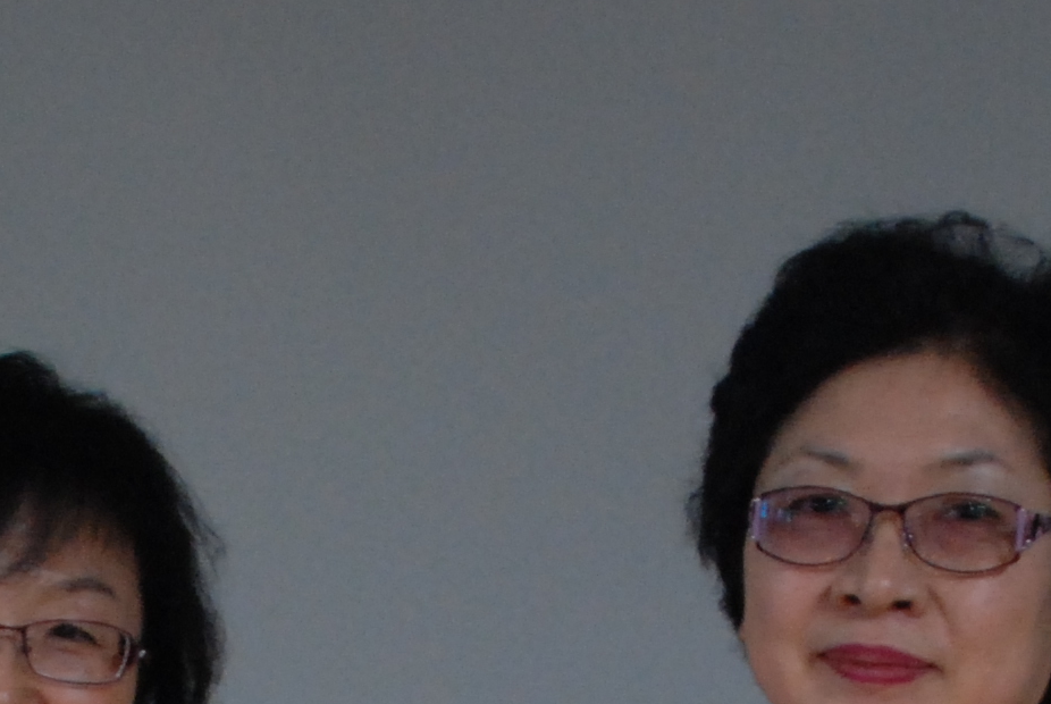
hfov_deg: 12.6
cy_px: 1375
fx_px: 4765
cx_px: 406
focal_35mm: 163
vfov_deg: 8.1
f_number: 4
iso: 800
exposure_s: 1/40
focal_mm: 26
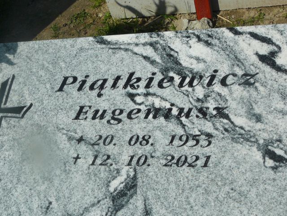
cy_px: 108
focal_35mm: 61
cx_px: 144
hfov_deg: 31.7
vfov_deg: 24.0
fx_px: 506
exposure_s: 1/640
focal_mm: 9.1
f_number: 5.6
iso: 80
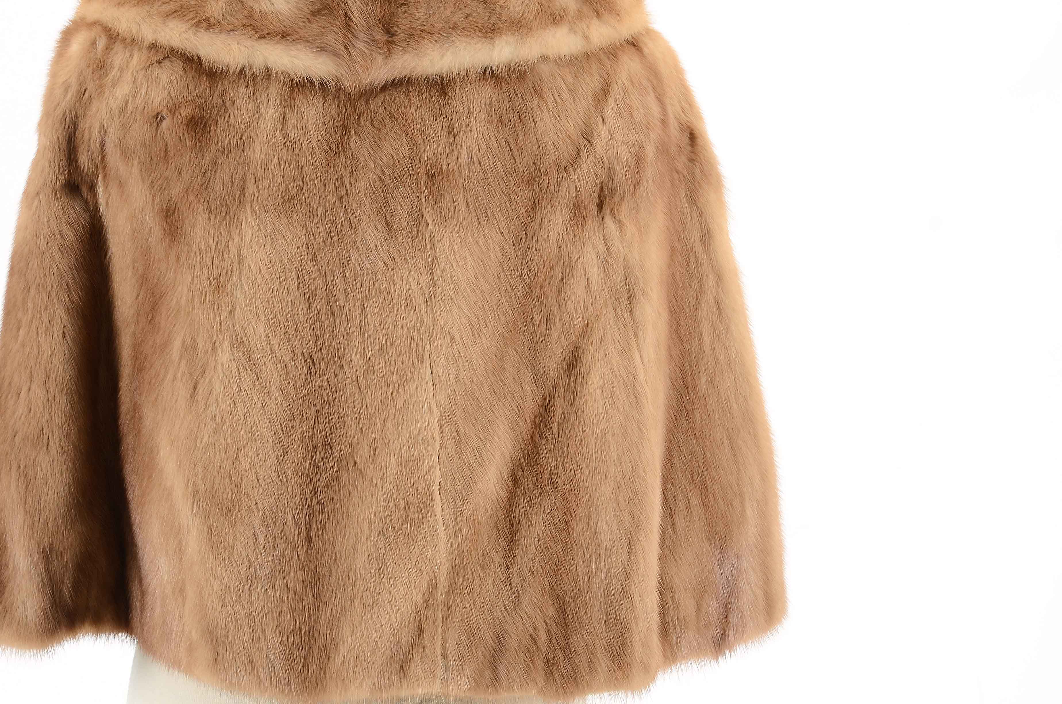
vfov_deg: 11.0
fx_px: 3650
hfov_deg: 16.5
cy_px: 281
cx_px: 386
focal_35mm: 124
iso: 160
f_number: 8
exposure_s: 1/60
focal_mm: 62
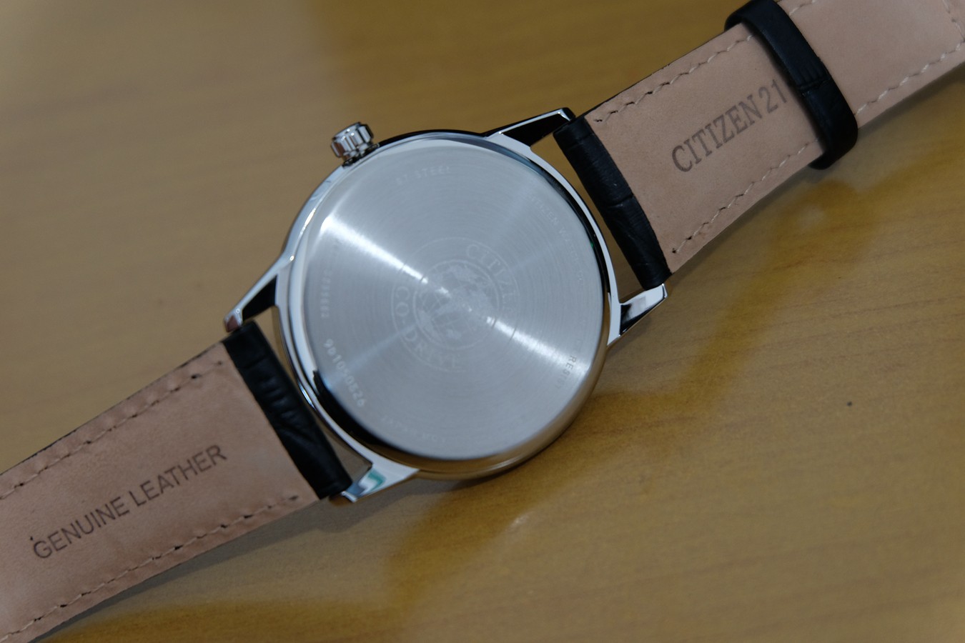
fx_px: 2010
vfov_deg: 18.2
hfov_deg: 27.0
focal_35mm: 75
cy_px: 322
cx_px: 482
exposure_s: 1/38
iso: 800
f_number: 5.6
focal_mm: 50
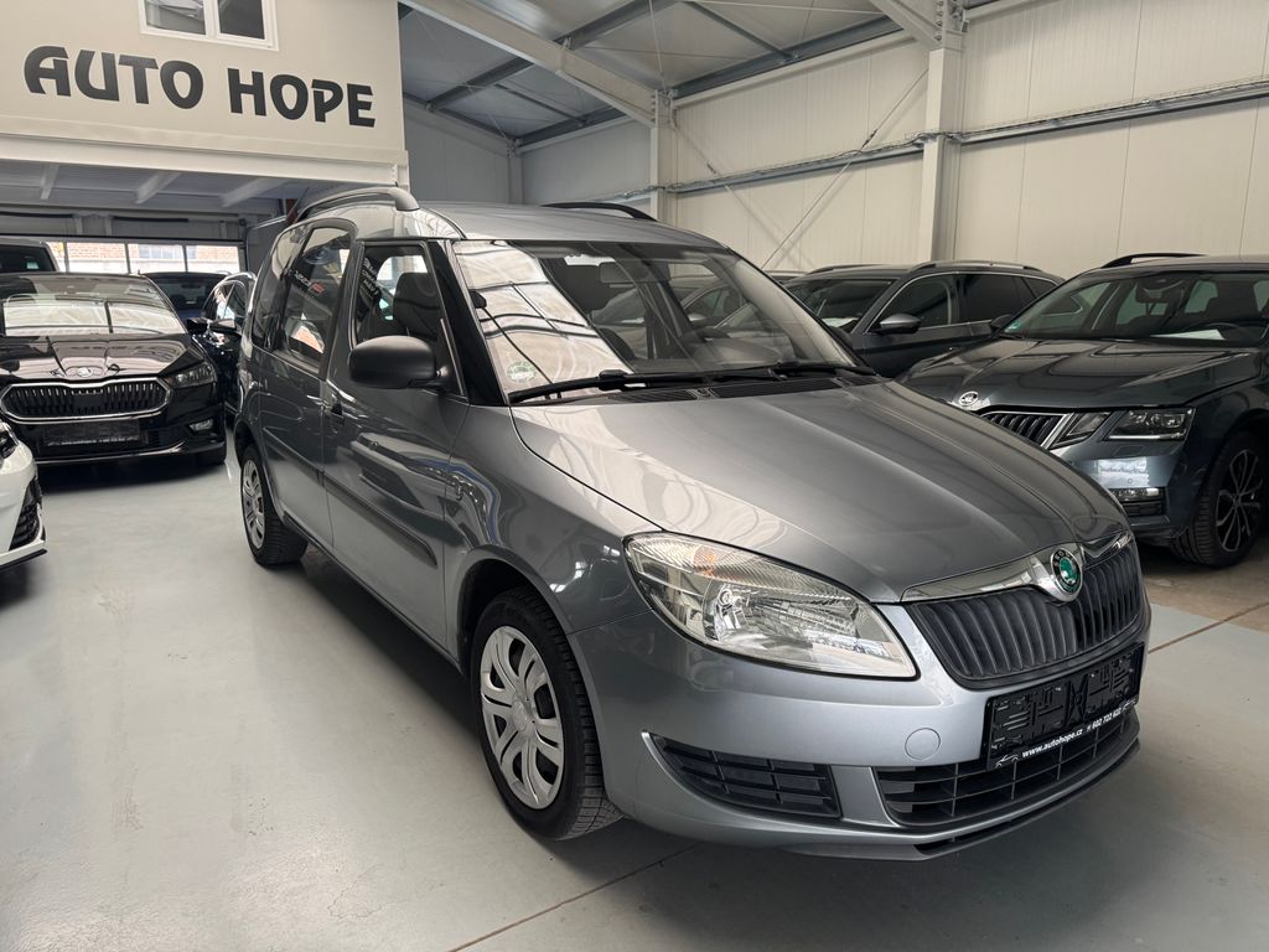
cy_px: 476
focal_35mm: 24
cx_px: 634
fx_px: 880
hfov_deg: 71.6
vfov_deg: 56.8
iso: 200
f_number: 1.78
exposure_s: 1/108
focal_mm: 6.76
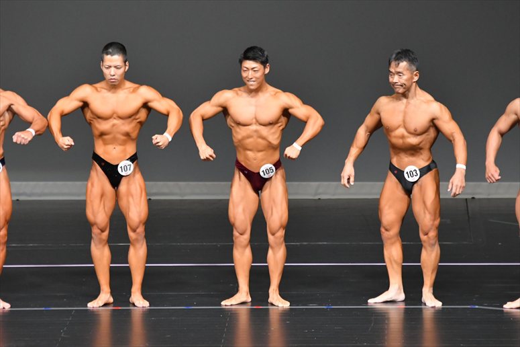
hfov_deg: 6.5
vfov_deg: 4.4
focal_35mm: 315
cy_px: 174
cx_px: 260
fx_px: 4548
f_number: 5.6
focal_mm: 210
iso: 5000
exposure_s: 1/400
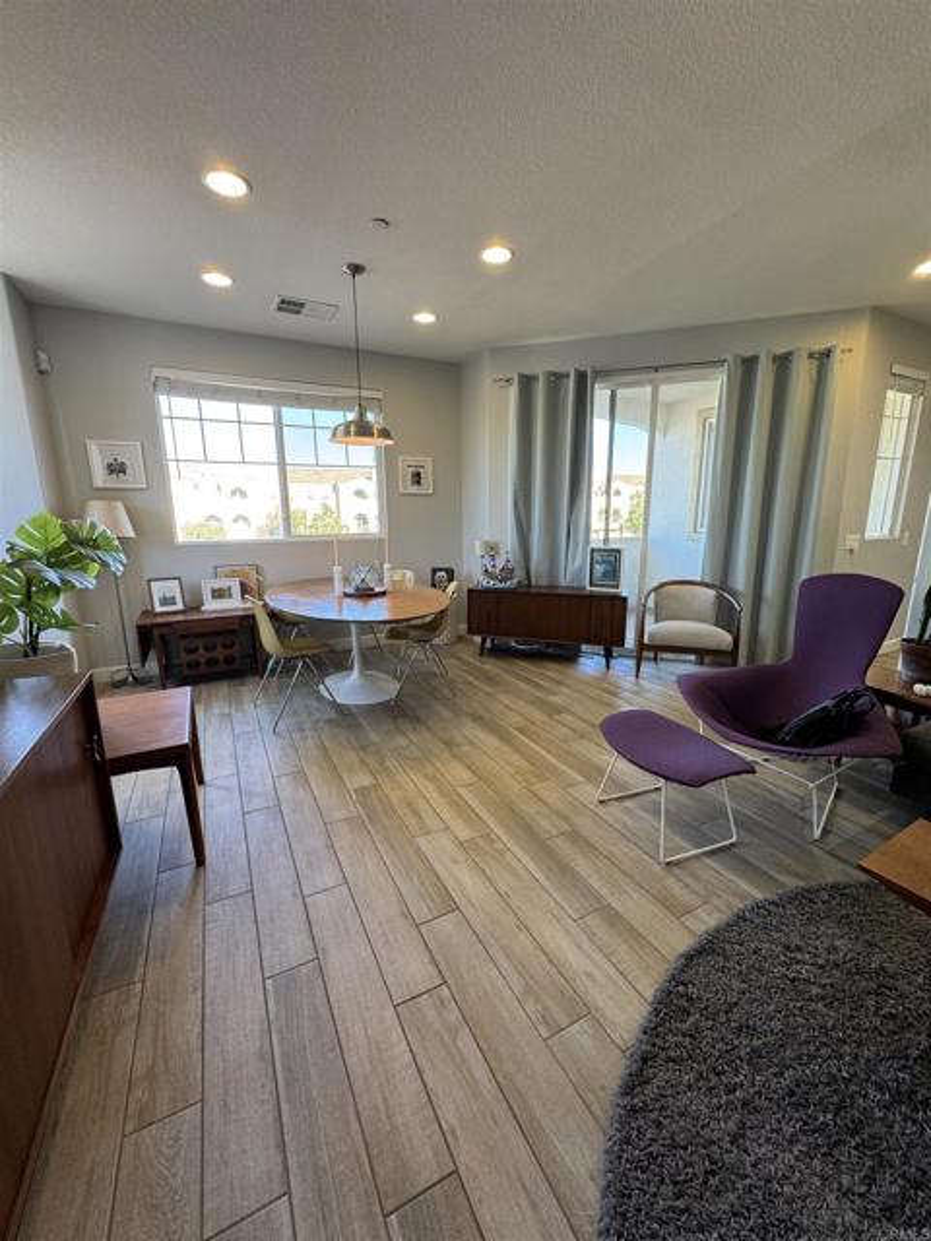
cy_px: 620
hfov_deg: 85.7
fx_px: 502
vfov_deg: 102.1
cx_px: 466
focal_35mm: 14
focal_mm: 2.22
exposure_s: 1/120
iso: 160
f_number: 2.2
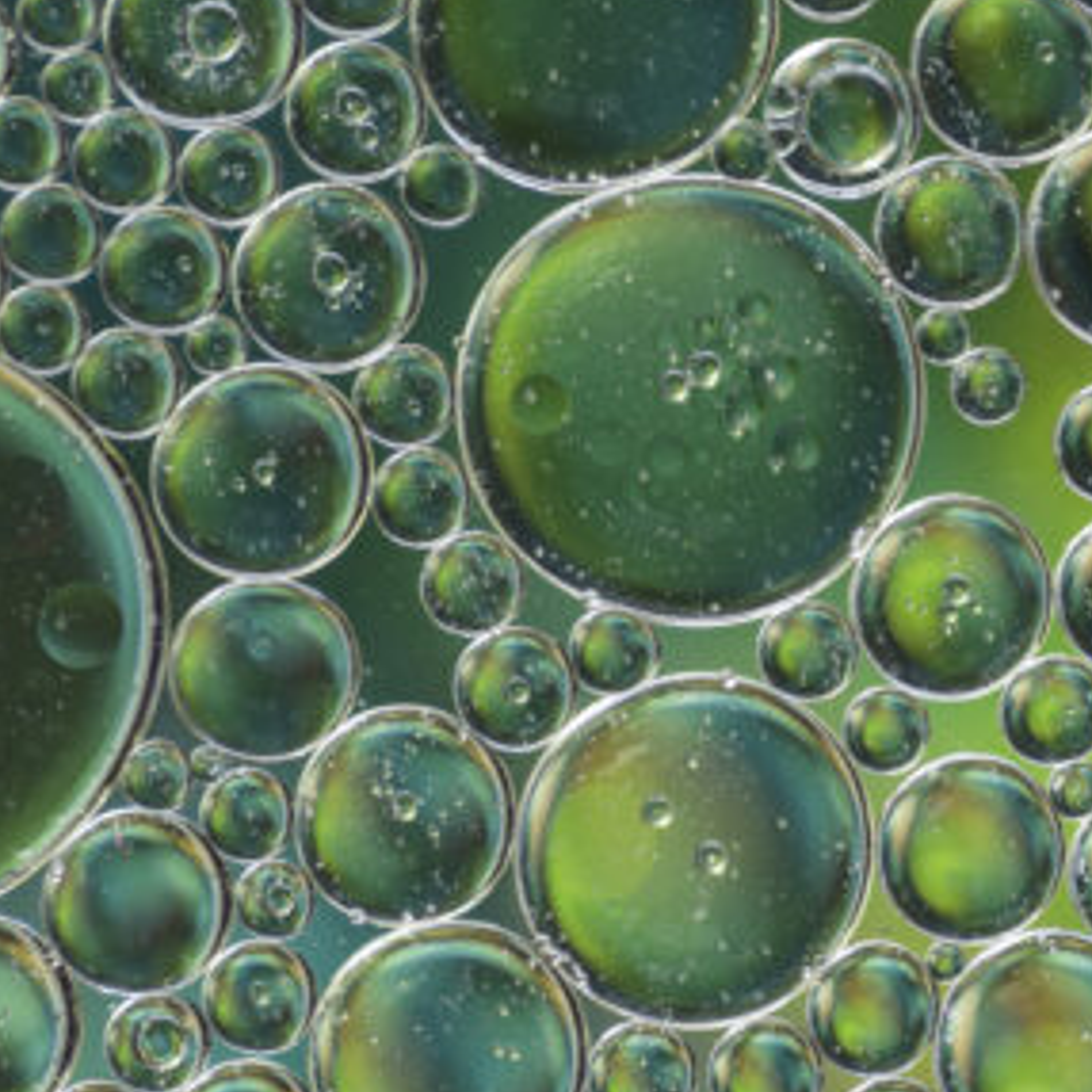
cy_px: 601
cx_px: 1375
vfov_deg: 8.1
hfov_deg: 8.0
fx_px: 7745
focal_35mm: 217
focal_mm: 100
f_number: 4.5
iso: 500
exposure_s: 1/80
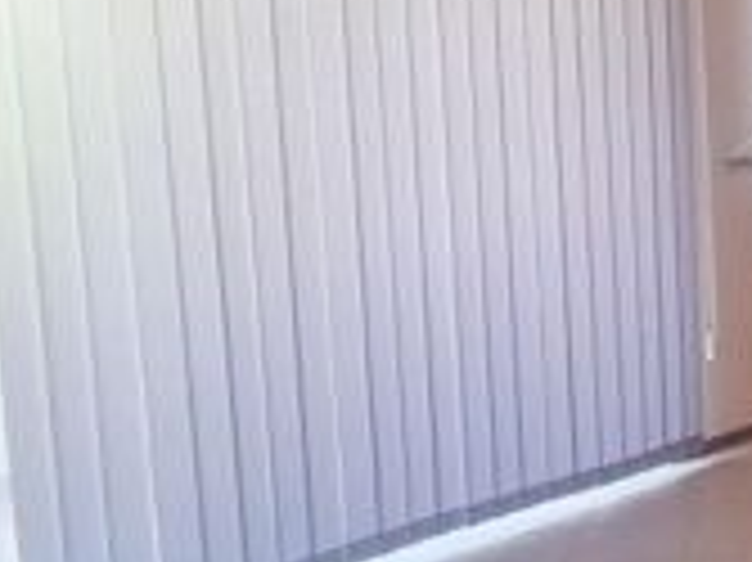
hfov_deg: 24.9
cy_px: 180
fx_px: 1194
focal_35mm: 55
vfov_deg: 26.4
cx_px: 1182
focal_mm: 2.2
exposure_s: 1/50
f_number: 2.2
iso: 100
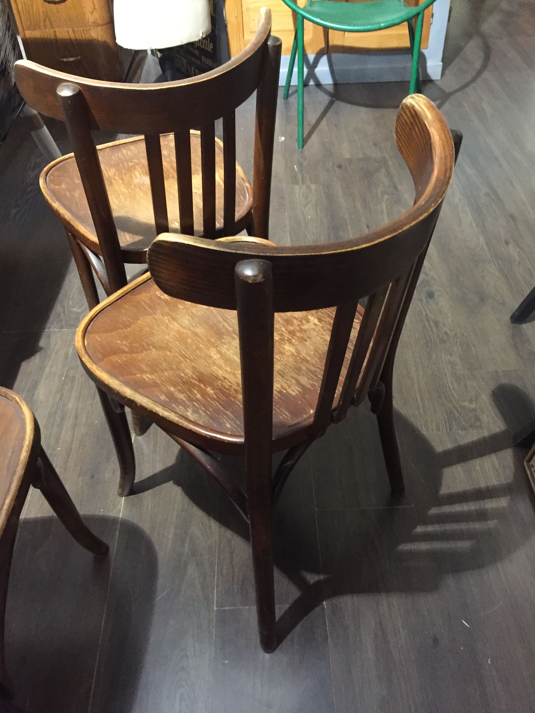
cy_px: 356
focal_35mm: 29
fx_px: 598
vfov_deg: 61.7
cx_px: 268
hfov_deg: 48.2
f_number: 2.2
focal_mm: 4.15
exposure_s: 1/17
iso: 400
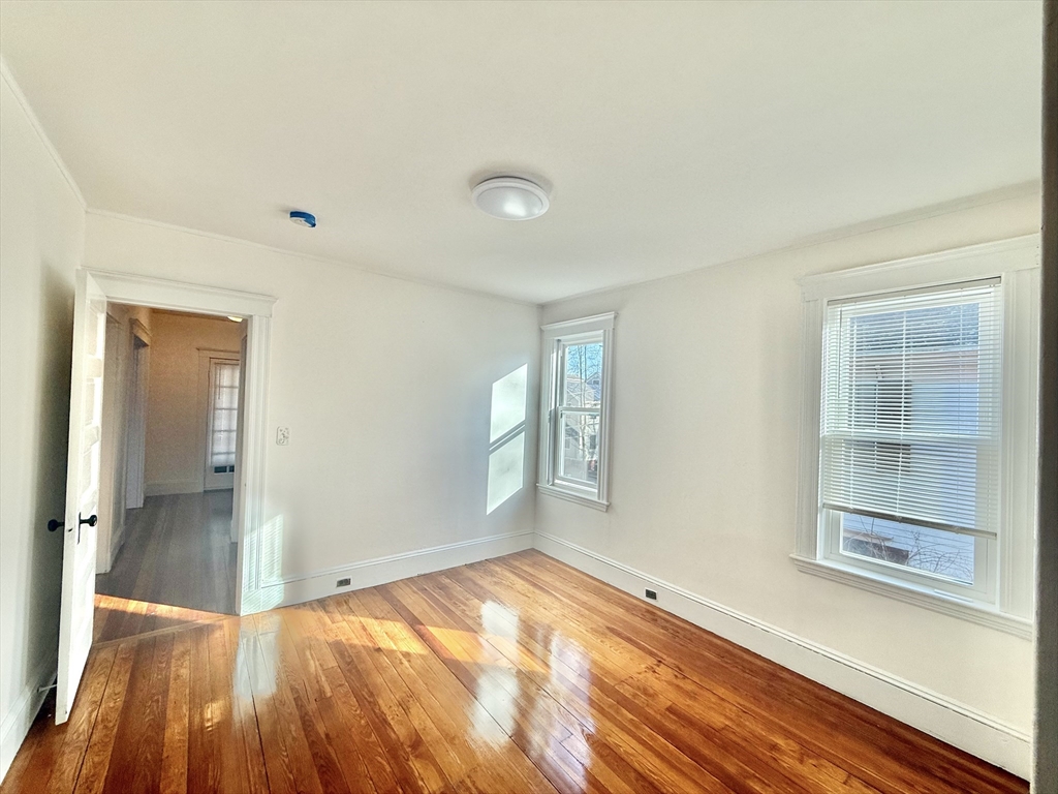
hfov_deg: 102.1
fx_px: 428
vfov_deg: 85.7
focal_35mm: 14
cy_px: 397
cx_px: 529
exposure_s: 1/203
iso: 64
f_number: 2.2
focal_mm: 2.22
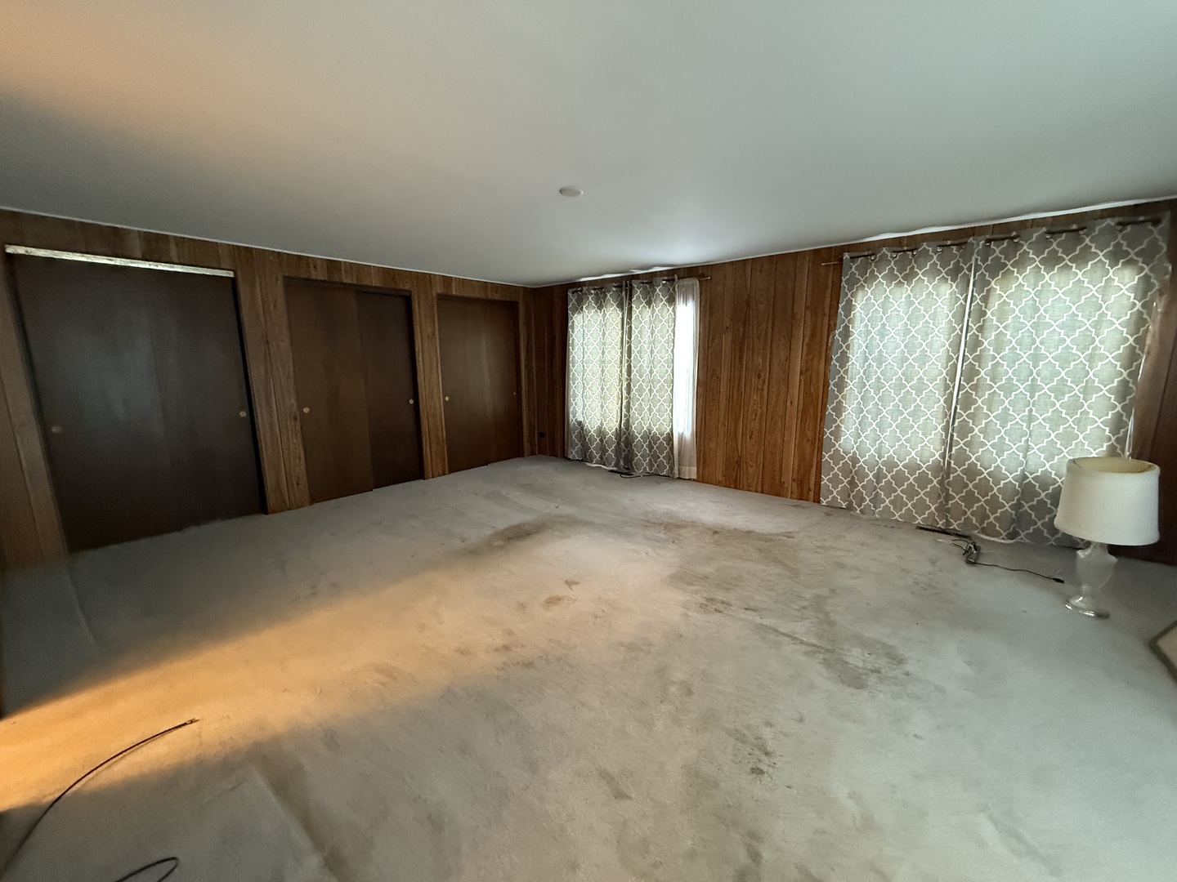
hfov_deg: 102.1
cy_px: 441
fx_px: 476
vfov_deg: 85.7
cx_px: 588
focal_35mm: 14
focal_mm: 2.22
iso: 800
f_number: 2.2
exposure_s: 1/60
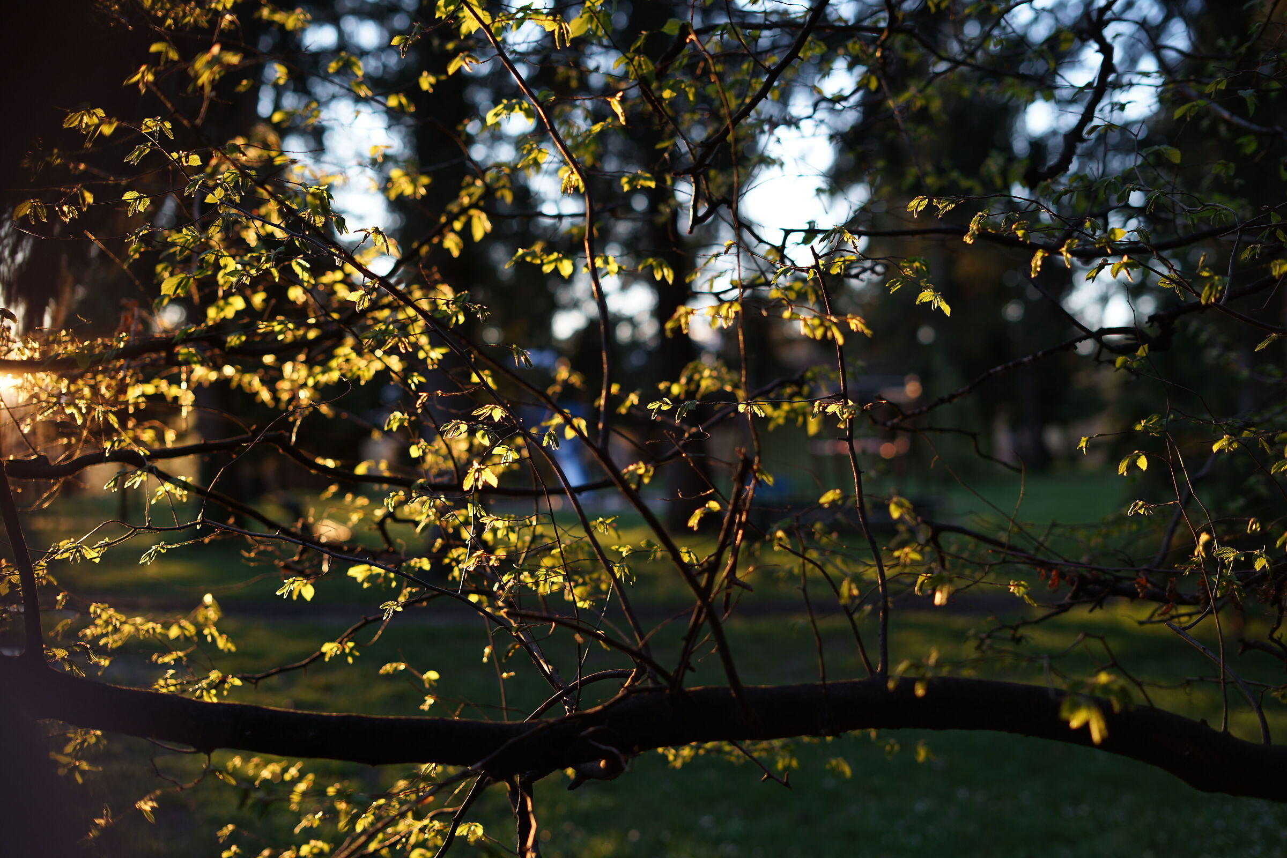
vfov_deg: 27.0
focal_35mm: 50
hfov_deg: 39.6
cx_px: 644
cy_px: 429
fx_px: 1787
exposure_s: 1/60
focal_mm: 50
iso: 100
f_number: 2.8
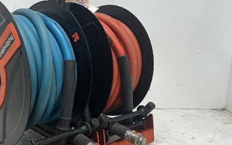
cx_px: 67
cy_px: 81
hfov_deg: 44.2
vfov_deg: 29.2
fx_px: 278
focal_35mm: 44
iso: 40
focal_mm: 3
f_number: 1.8
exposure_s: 1/50
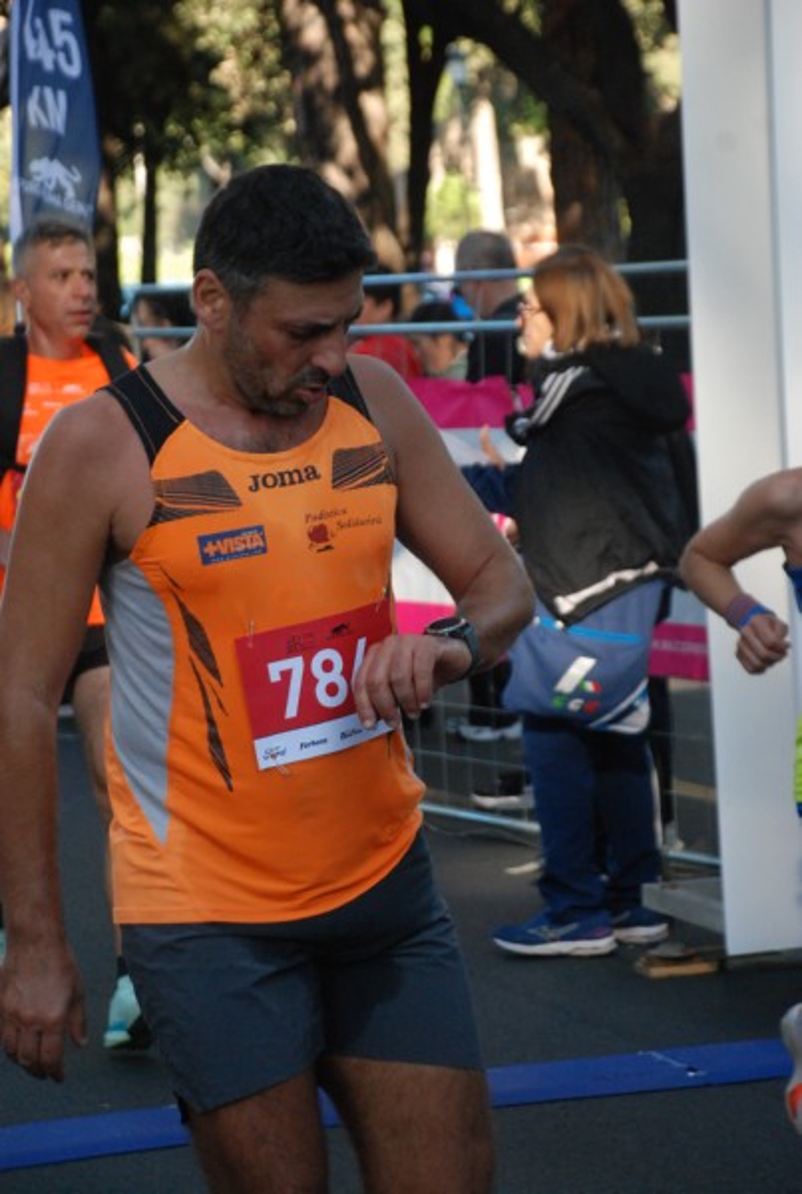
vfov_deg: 16.0
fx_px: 4238
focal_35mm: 128
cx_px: 401
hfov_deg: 10.8
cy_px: 597
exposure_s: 1/320
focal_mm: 85
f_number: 5.6
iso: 1000
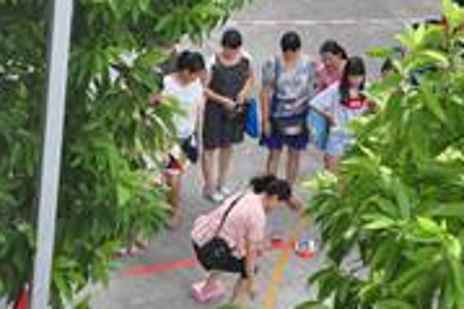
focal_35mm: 182
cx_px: 607
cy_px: -206
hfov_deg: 11.0
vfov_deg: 7.4
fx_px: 2344
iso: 500
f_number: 6.3
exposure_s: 1/160
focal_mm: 34
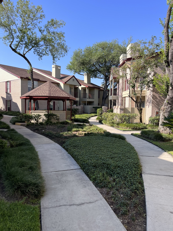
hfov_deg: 53.1
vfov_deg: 67.3
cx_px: 86
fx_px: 173
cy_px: 116
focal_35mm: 26
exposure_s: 1/1517
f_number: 1.6
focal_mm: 5.1
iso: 50
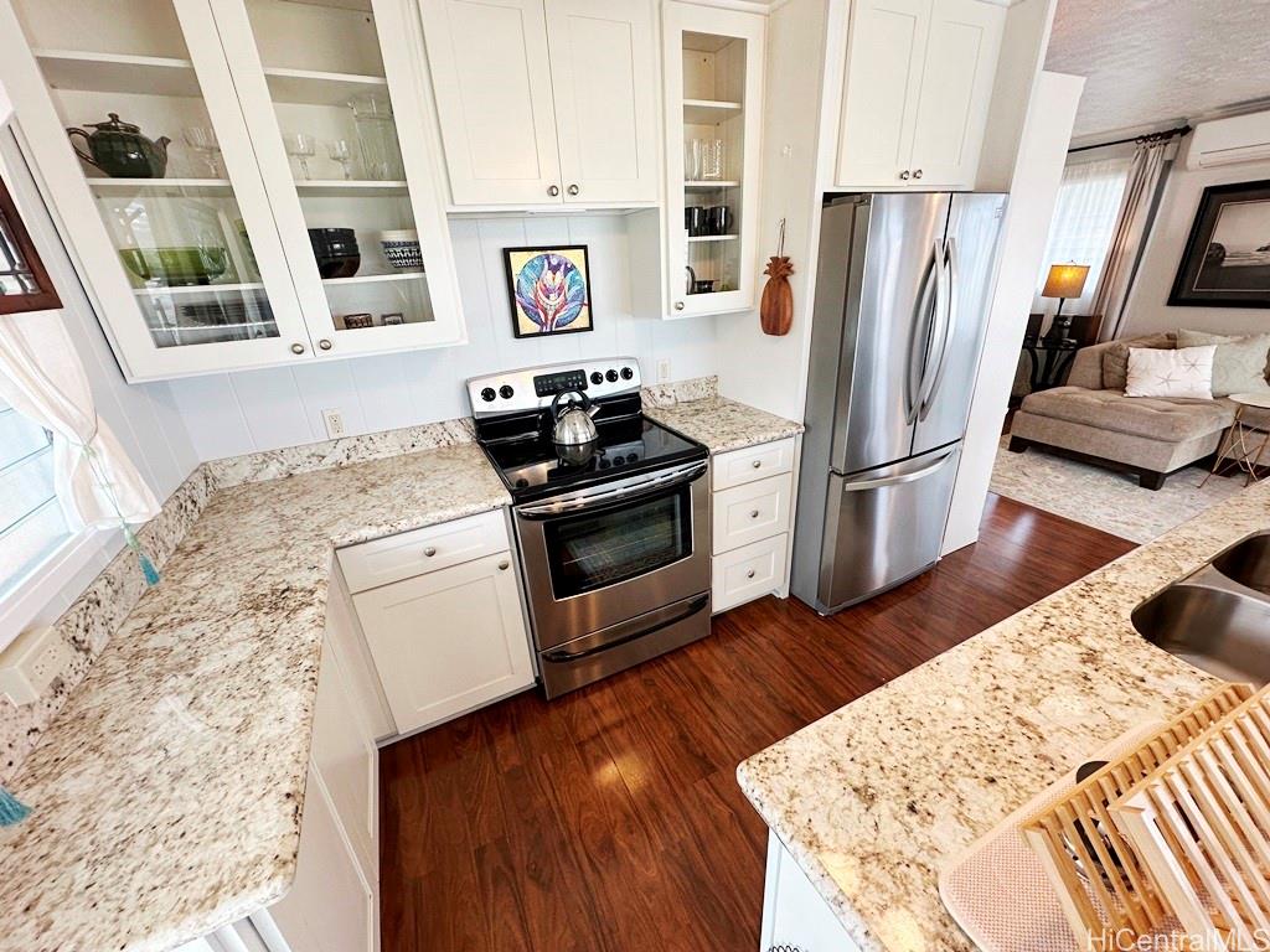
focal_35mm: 14
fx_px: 514
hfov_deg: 102.1
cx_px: 635
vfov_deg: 85.7
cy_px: 476
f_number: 2.2
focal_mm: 2.22
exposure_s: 1/120
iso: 125
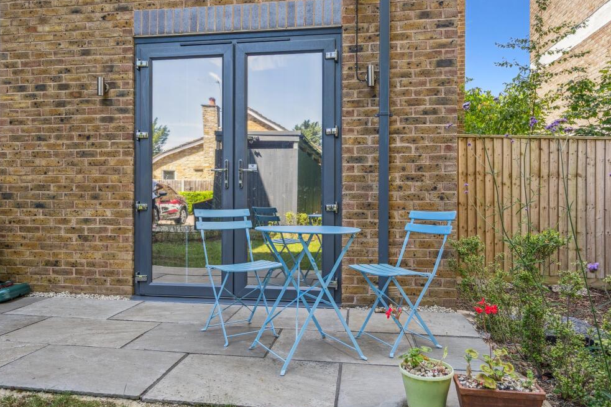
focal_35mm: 25
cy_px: 209
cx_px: 293
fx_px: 424
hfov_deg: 71.5
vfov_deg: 51.3
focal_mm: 24
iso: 500
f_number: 4.5
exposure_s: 1/640
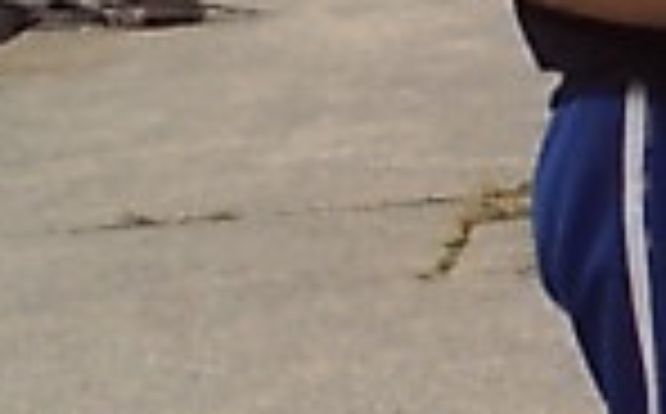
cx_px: 1408
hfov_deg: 13.2
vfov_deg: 9.8
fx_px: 2410
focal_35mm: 133
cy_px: 86
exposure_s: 1/714
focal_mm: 3.73
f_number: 3.5
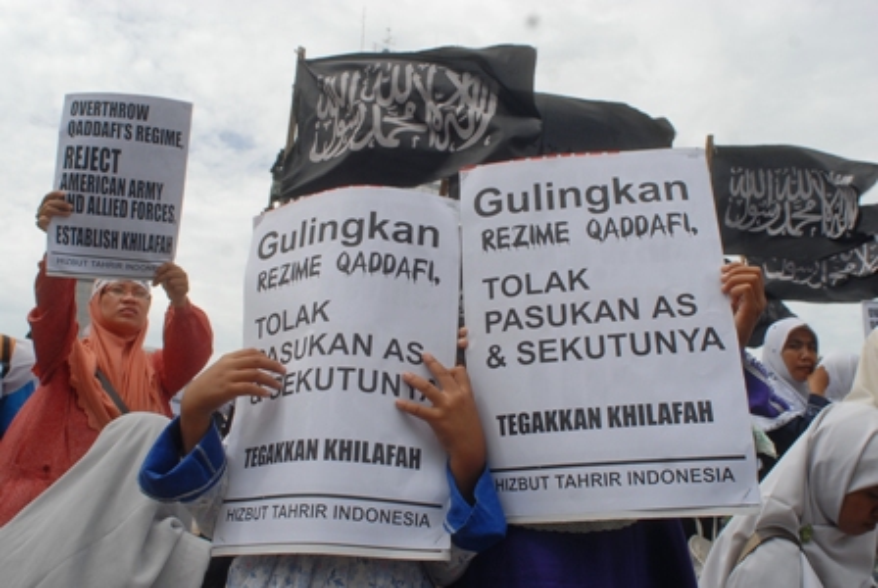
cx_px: 439
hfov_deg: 61.9
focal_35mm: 30
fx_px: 733
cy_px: 294
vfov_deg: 43.7
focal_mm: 20
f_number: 9
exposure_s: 1/320
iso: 100
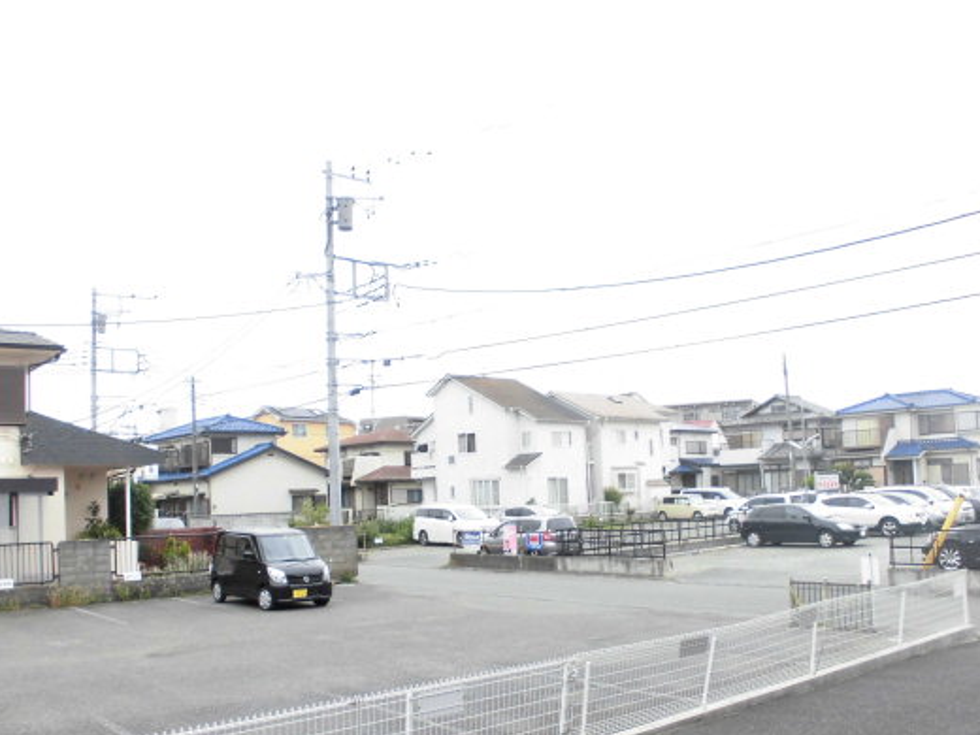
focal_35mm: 32
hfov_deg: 56.8
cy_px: 450
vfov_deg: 43.9
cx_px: 482
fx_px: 906
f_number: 3.5
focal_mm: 4.6
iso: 100
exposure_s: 1/100
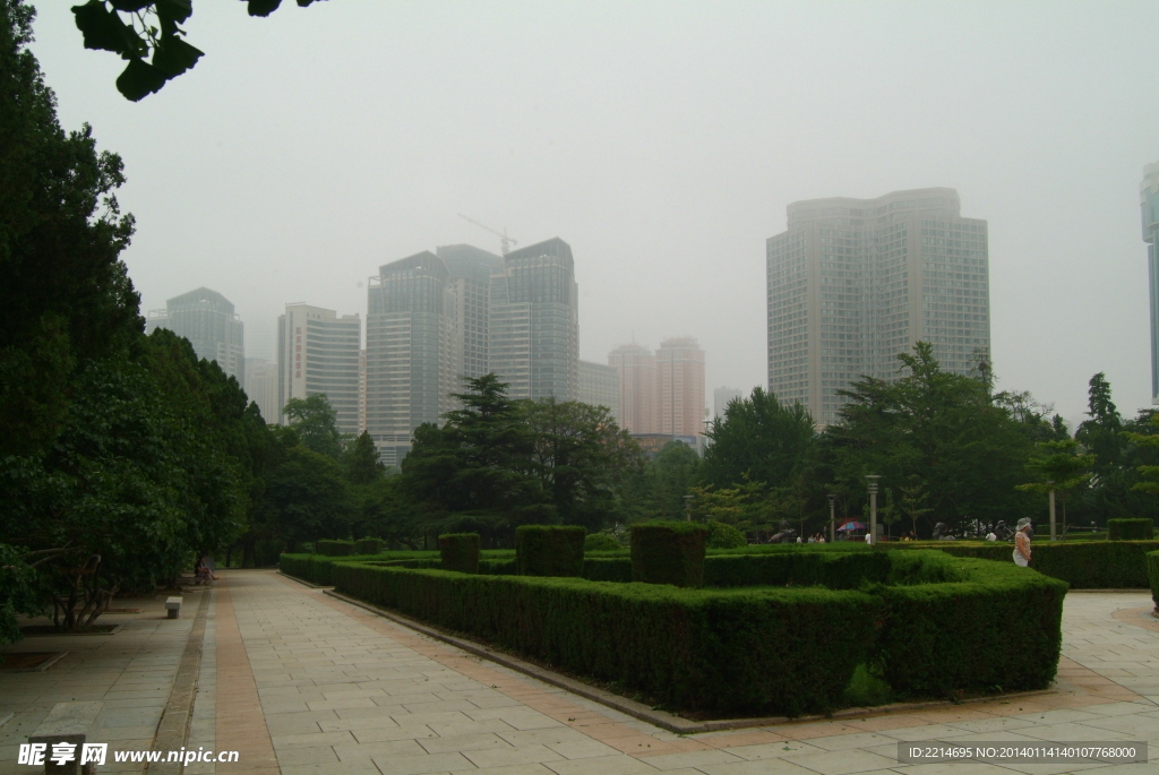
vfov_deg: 43.7
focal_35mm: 30
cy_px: 388
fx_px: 967
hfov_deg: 61.9
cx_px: 580
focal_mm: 20
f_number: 9.5
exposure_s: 1/250
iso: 400
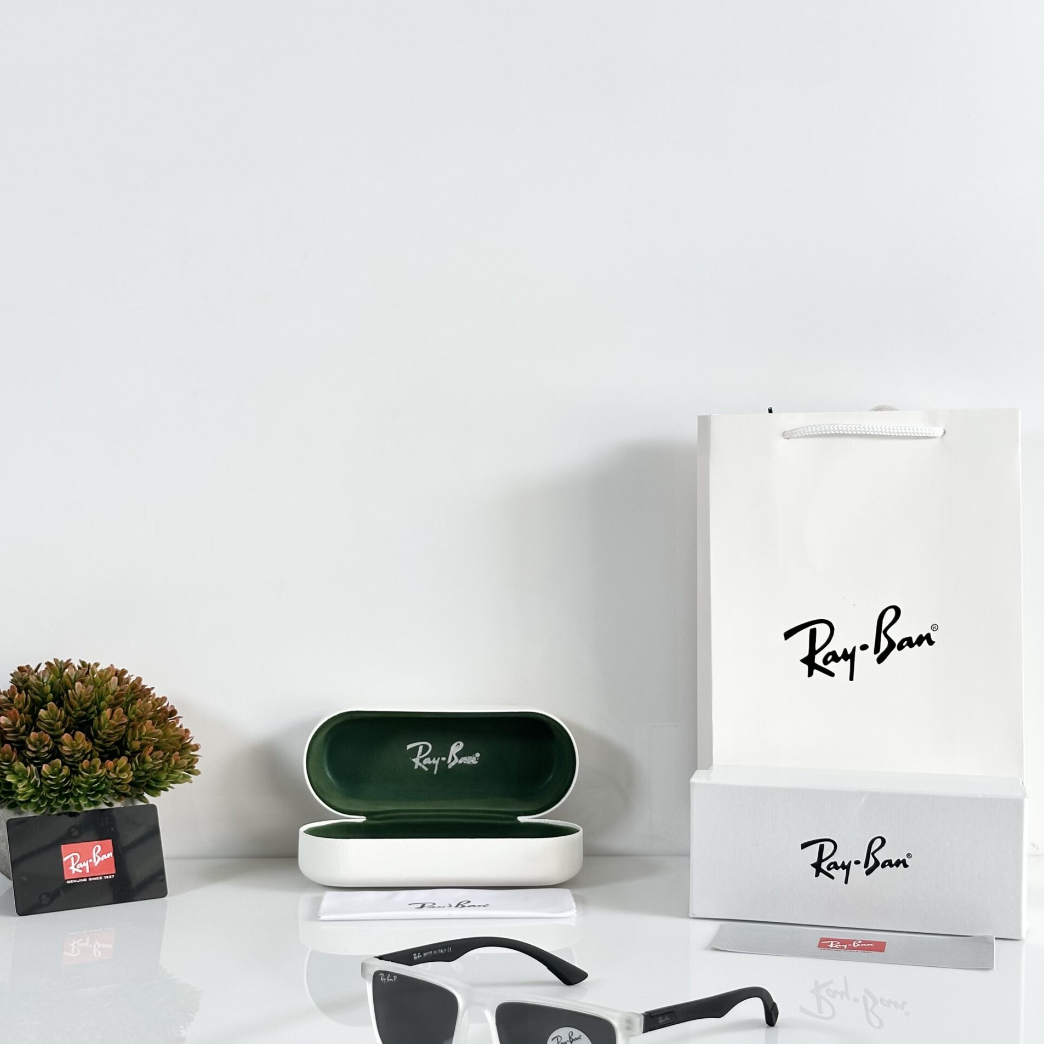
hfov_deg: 30.0
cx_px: 521
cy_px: 609
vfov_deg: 30.0
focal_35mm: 57
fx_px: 1945
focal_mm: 6.86
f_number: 1.78
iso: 50
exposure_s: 1/121
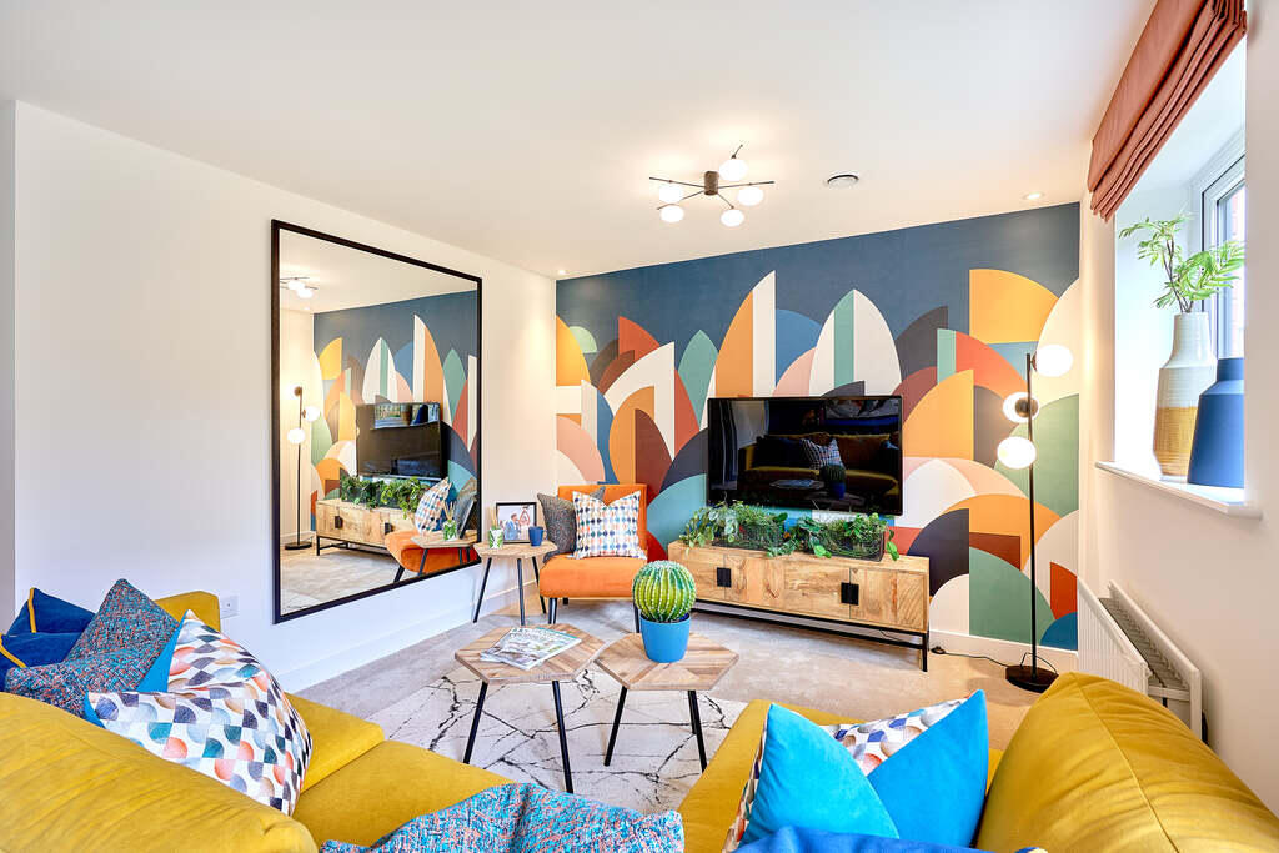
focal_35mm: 16
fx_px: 568
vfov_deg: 73.8
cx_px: 640
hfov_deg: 96.7
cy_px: 426
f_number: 10
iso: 100
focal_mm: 16
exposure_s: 1/4
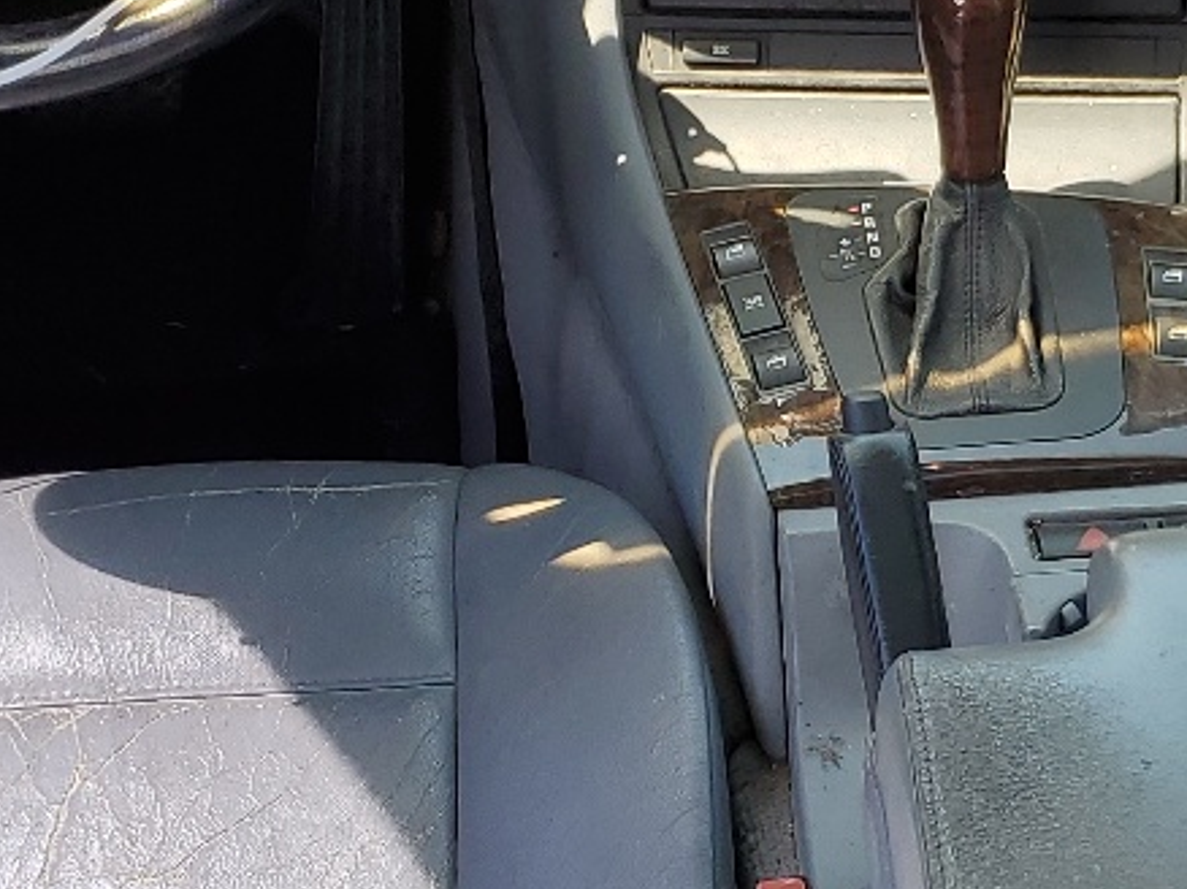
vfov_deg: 15.5
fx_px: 3256
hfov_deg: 20.5
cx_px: 886
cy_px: 526
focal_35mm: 95
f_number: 1.5
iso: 50
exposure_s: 1/357
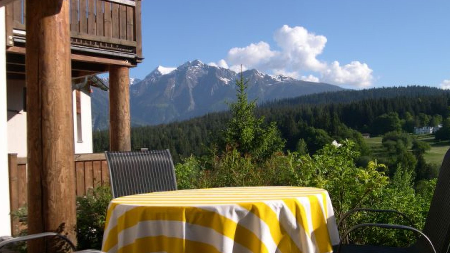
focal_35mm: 42
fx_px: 501
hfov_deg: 48.4
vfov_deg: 28.4
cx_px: 224
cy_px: 127
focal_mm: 8
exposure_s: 1/172
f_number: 7.6
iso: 100
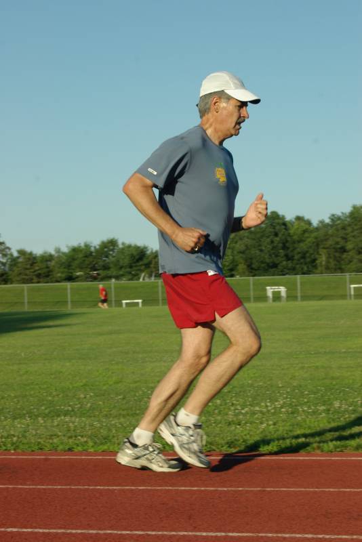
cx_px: 181
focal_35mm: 90
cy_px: 271
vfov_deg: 22.6
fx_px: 1356
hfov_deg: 15.2
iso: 200
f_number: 9.5
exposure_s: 1/350
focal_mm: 60
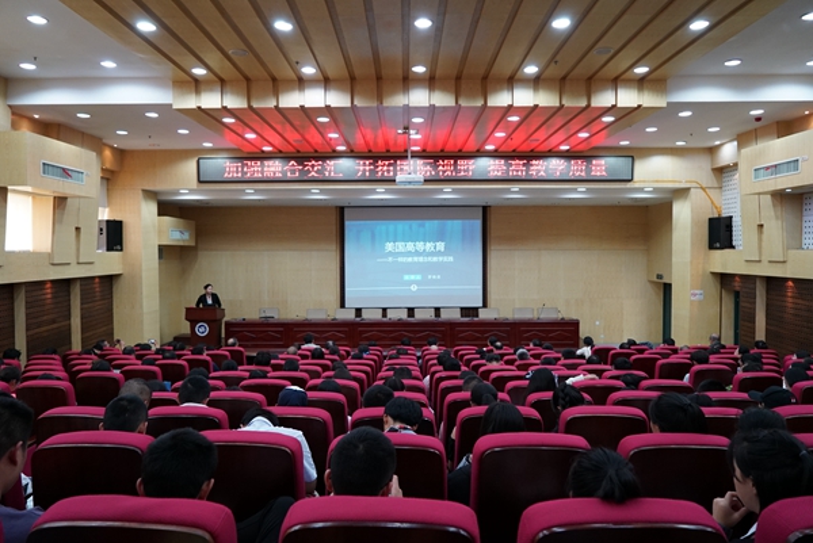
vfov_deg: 53.2
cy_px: 272
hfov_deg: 73.7
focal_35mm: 24
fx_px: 542
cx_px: 406
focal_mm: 24
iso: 2500
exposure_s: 1/125
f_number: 4.5
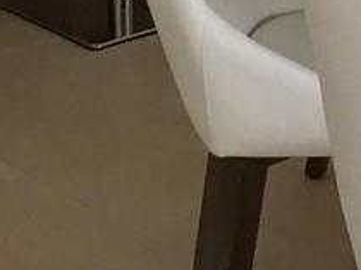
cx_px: 354
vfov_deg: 6.5
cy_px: -327
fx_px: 2302
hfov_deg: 8.9
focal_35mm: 221
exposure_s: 1/30
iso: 40
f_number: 2.2
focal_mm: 4.15
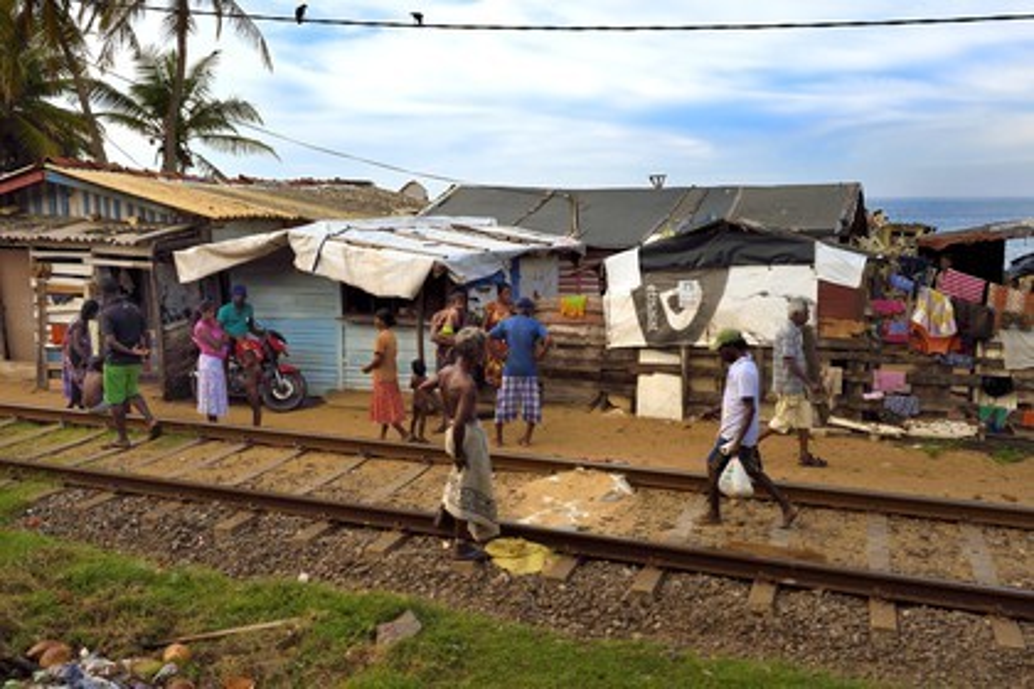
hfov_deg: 58.7
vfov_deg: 41.1
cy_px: 344
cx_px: 517
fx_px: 919
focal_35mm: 32
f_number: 11
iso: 800
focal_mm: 32
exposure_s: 1/1000
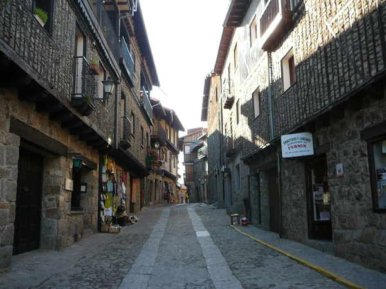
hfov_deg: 52.6
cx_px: 193
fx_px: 390
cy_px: 144
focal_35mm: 35
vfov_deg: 40.7
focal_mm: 5.2
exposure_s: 1/160
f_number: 2.8
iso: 80
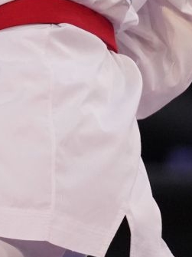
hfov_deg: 1.0
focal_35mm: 1551
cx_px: -152
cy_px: -112
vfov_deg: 1.3
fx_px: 11478
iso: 1600
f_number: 2.8
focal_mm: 200
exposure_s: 1/1000
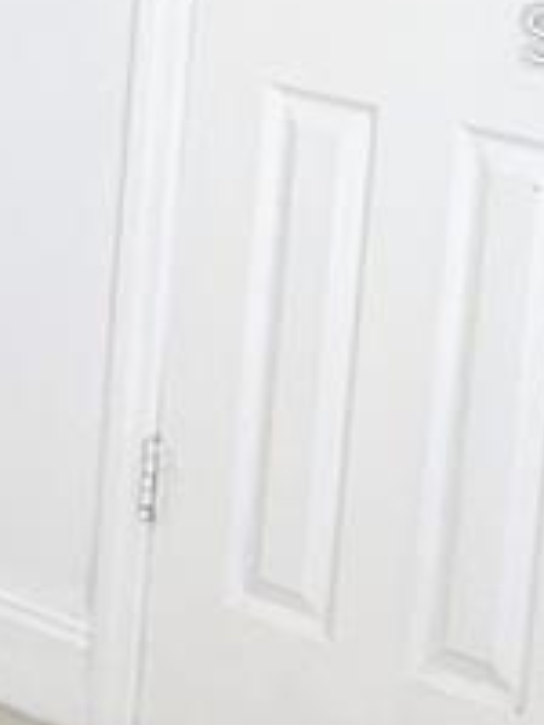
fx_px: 3269
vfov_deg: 12.5
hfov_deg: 8.7
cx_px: -765
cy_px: 33
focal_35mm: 156
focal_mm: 4.25
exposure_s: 1/120
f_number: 1.8
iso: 64
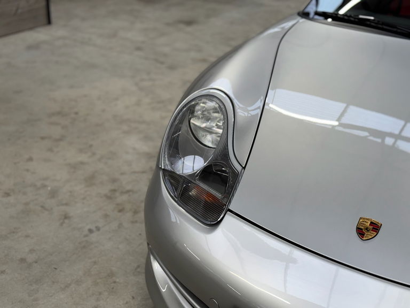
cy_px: 154
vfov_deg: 30.3
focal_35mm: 48
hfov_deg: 39.7
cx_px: 205
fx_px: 569
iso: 64
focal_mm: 6.76
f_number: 1.78
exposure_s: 1/100
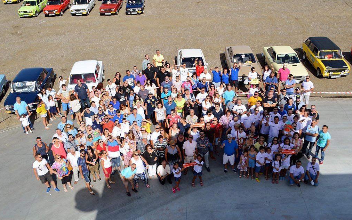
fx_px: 326
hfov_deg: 56.7
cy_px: 116
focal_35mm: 34
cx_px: 176
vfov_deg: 37.3
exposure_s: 1/250
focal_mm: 22
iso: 100
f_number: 8
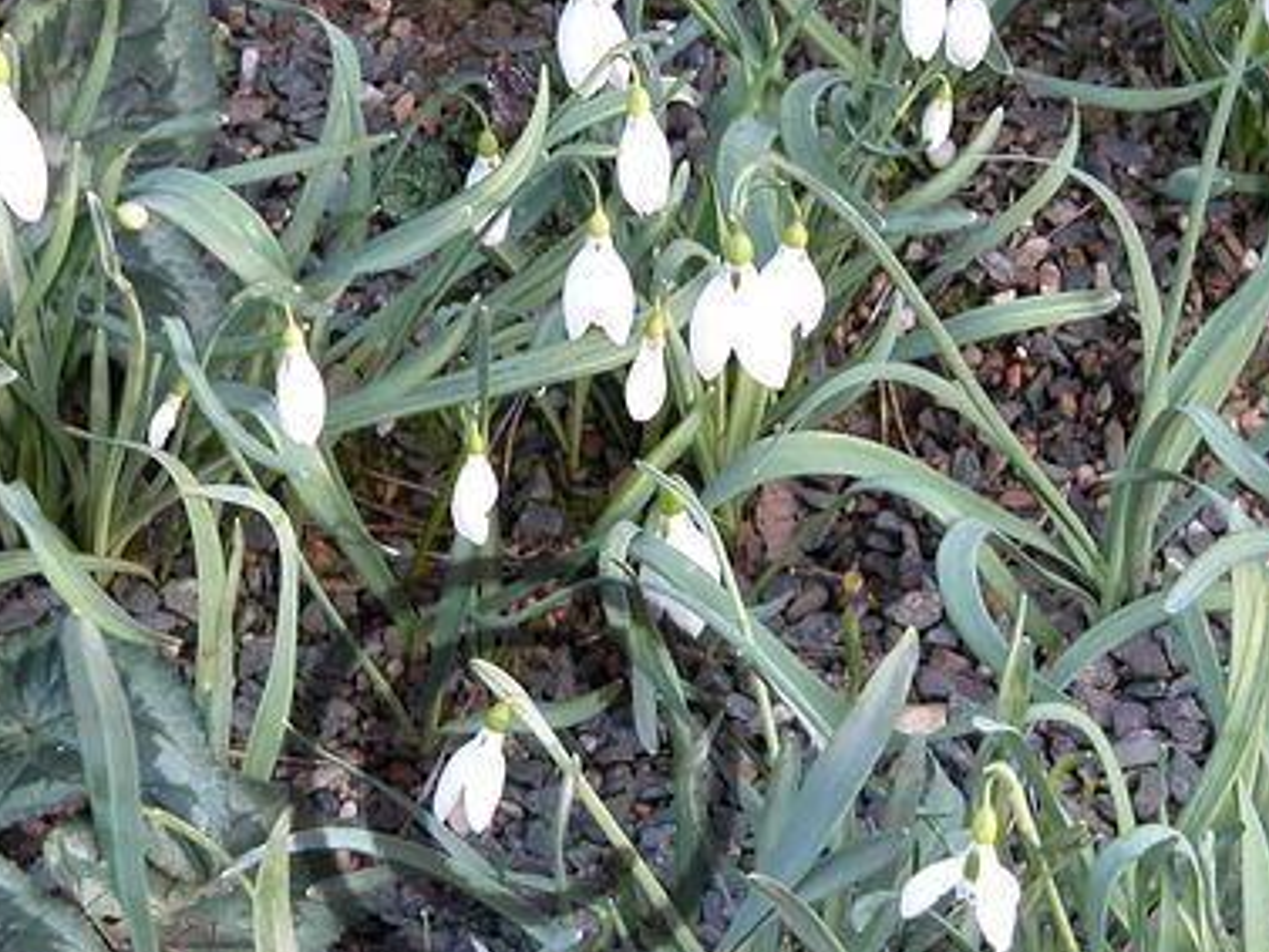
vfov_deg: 7.1
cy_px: 777
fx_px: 7628
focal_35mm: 208
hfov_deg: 9.5
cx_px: 512
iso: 100
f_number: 3.6
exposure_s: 1/37.9
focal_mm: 25.4
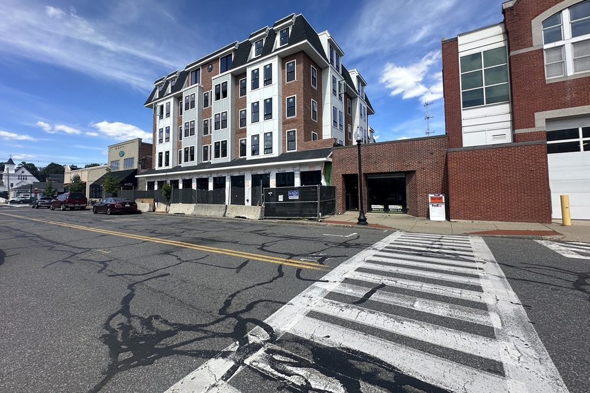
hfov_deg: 100.4
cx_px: 294
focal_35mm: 15
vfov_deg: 77.2
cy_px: 181
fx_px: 246
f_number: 2.2
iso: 50
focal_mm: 2.22
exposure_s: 1/1366
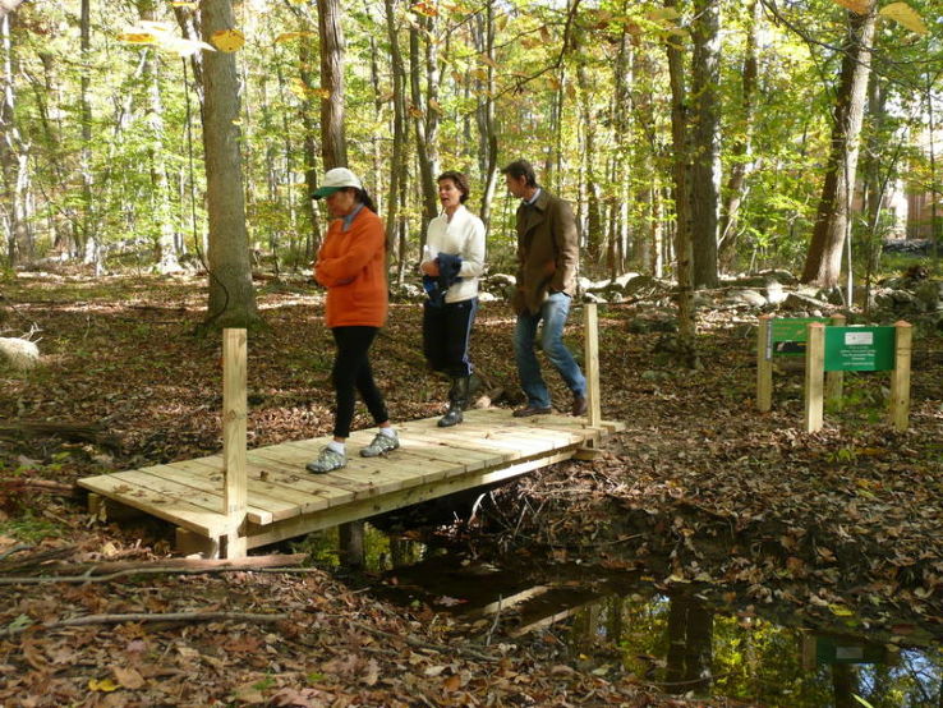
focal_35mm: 32
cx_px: 472
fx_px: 872
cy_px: 354
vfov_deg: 44.2
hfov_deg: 56.8
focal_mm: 5.2
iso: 100
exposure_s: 1/30
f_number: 3.5
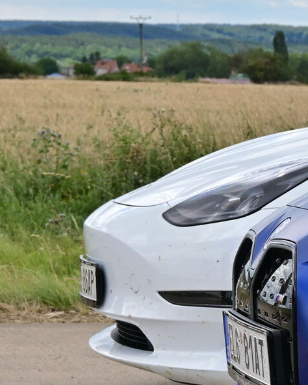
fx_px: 2599
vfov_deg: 8.5
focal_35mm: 228
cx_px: 503
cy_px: 332
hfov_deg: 6.7
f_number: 9
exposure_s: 1/320
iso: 100
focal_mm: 50
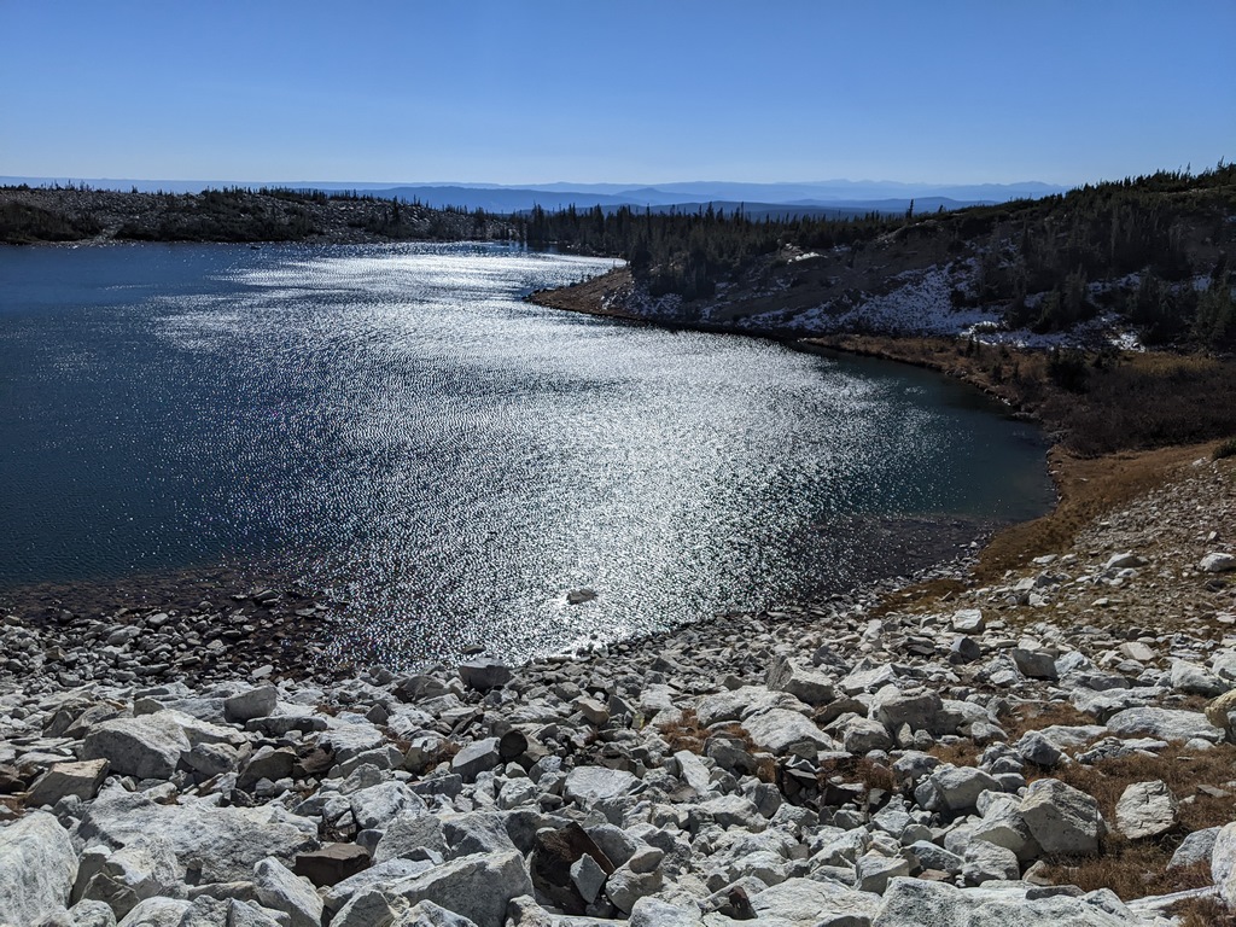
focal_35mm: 27
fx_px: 964
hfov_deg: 65.3
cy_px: 464
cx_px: 618
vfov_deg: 51.4
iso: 80
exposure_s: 1/23255
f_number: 1.8
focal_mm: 4.44
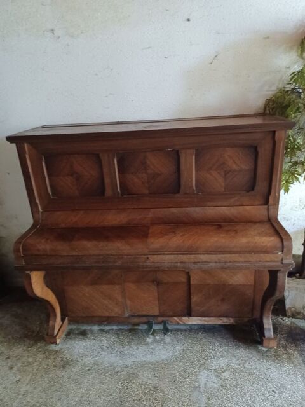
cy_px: 204
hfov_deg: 54.9
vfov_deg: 69.4
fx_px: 294
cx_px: 152
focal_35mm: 25
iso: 2500
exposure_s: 1/11.1
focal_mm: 4.6
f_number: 1.8
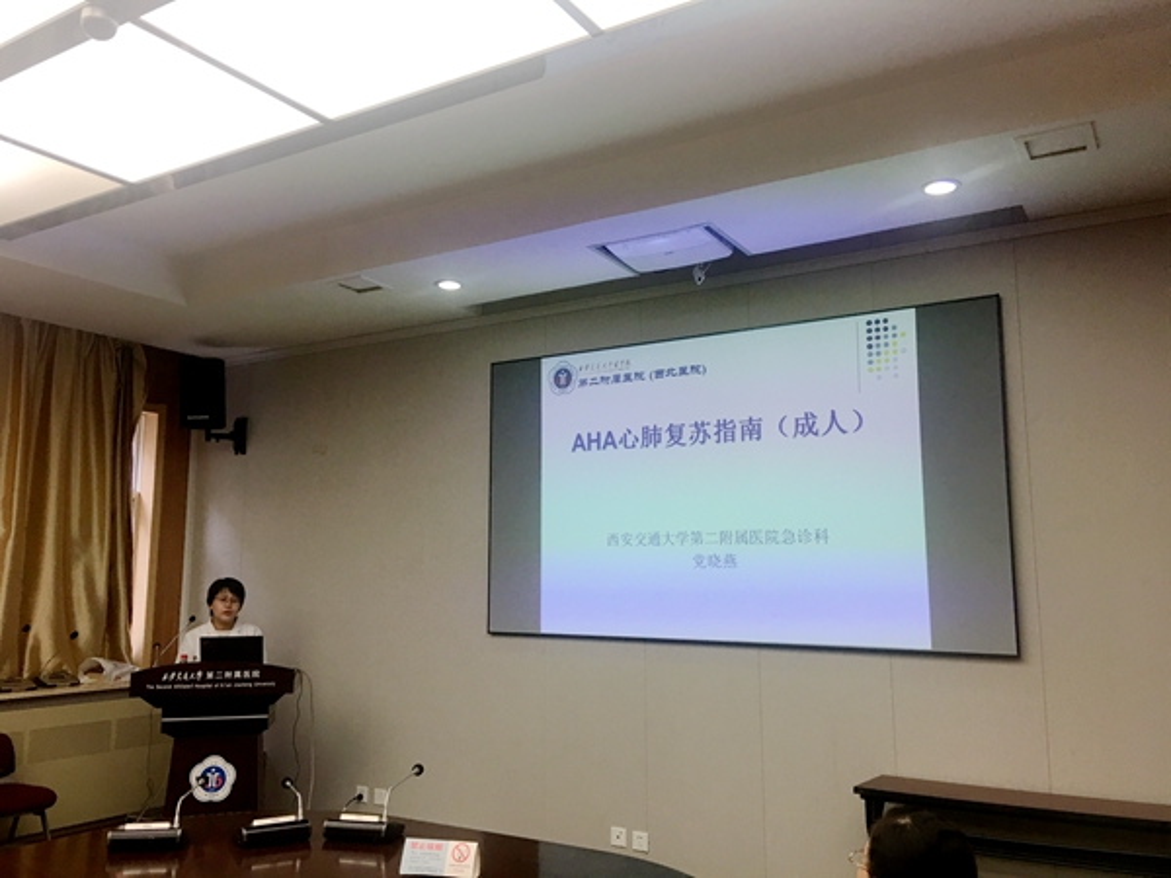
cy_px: 439
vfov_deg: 48.2
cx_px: 586
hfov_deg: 61.7
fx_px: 981
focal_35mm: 29
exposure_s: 1/33
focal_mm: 4.15
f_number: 2.2
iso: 40
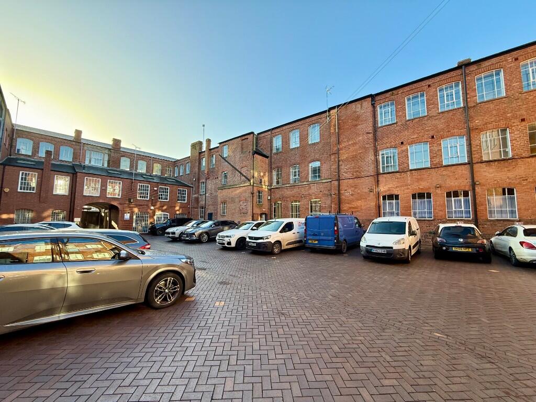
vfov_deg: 85.7
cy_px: 201
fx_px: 217
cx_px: 268
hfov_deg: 102.1
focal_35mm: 14
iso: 64
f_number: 2.2
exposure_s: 1/274
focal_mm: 2.22
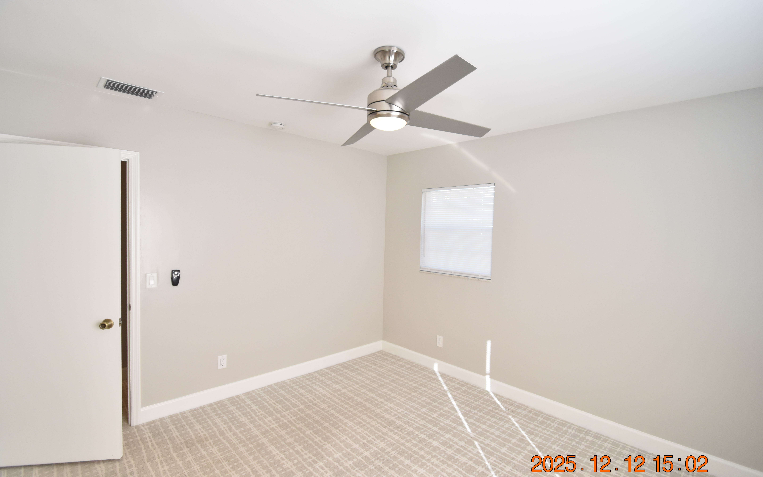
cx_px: 384
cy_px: 238
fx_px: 333
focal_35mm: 16
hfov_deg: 97.8
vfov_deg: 71.3
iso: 800
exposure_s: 1/250
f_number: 3.5
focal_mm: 10
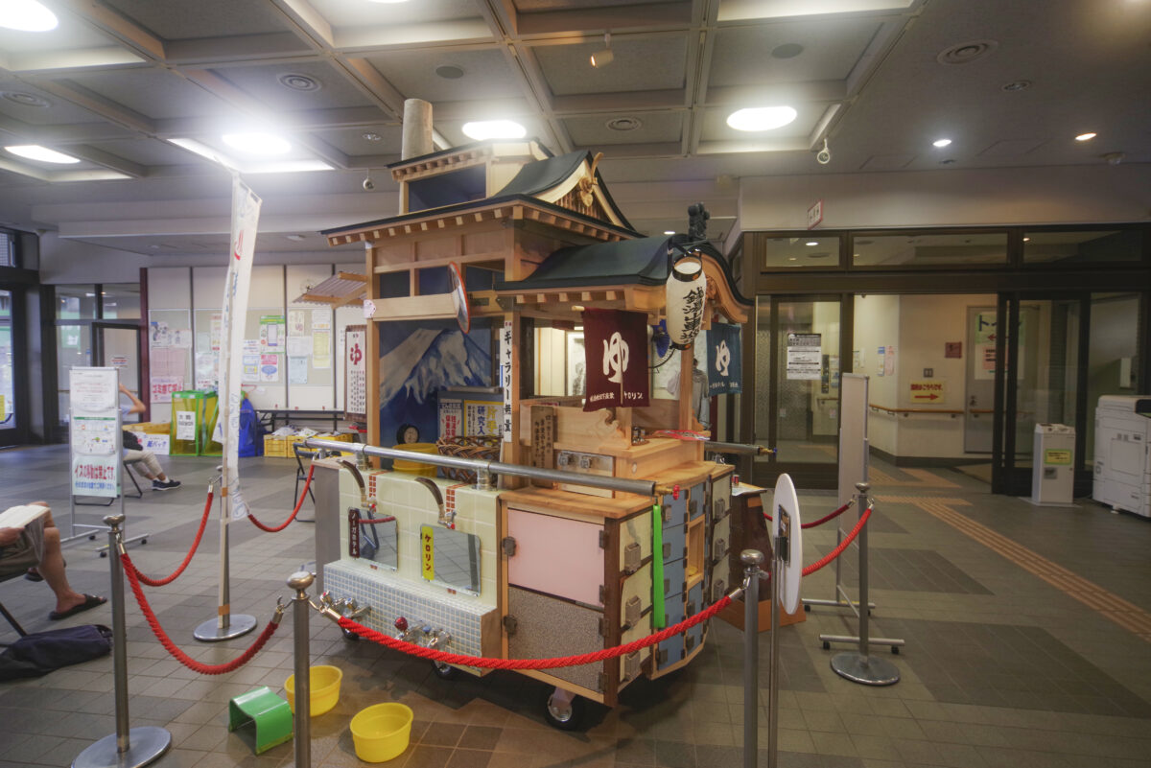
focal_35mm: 19
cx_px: 576
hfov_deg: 86.9
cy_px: 384
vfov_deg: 64.6
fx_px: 608
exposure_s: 1/13
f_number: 9
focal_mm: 19
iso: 640
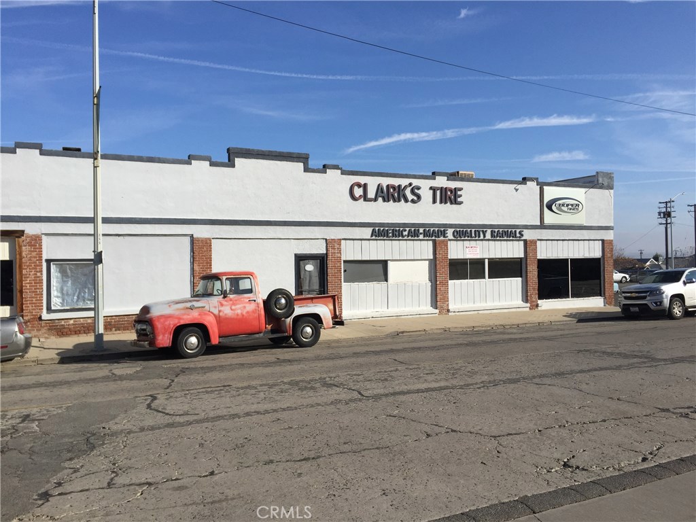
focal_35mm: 29
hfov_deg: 61.7
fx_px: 583
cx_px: 348
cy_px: 261
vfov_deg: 48.2
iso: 32
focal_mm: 4.15
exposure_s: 1/3968
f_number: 2.2
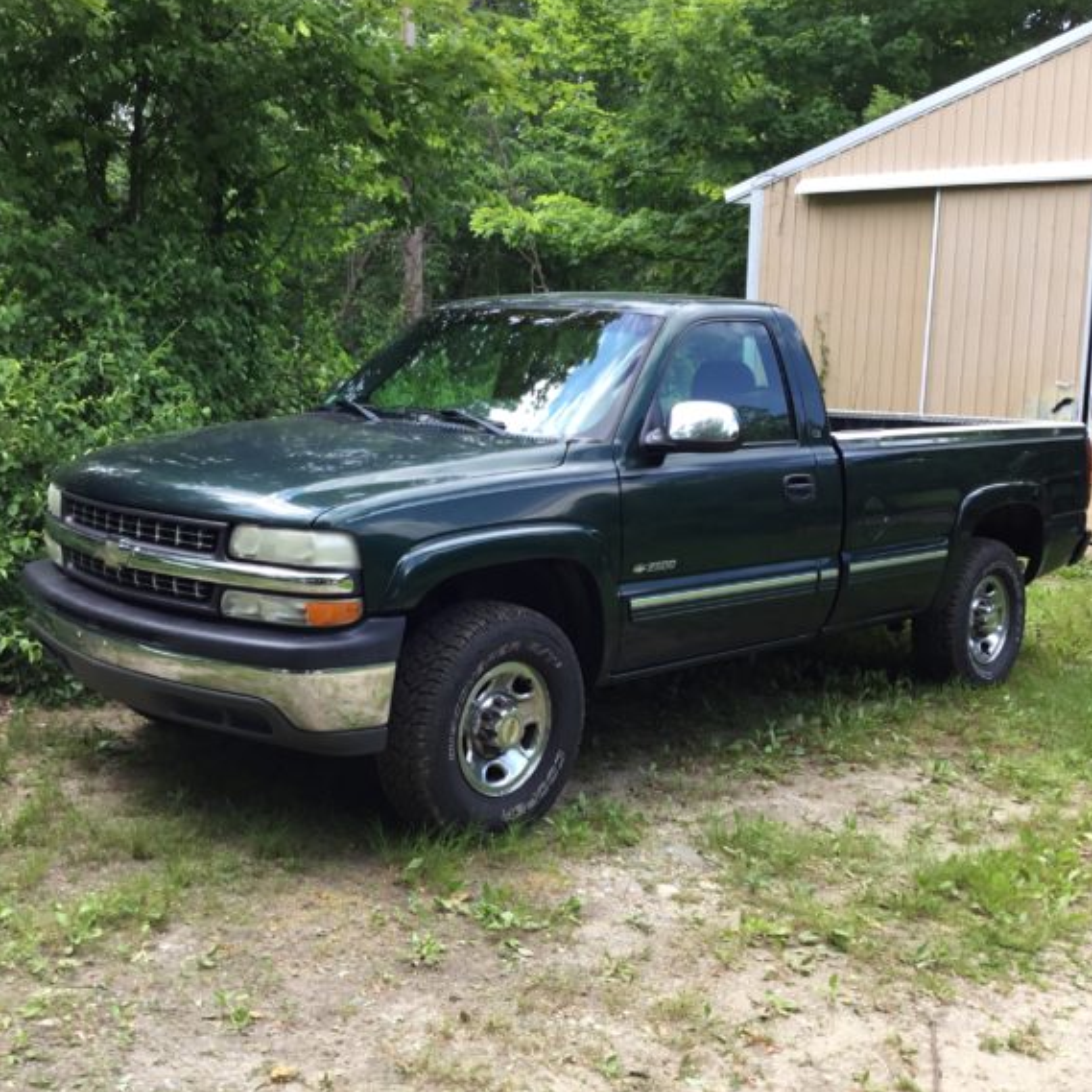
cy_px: 545
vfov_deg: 44.9
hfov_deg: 44.9
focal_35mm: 37
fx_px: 1321
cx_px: 487
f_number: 2.4
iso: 25
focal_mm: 3.3
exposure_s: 1/197
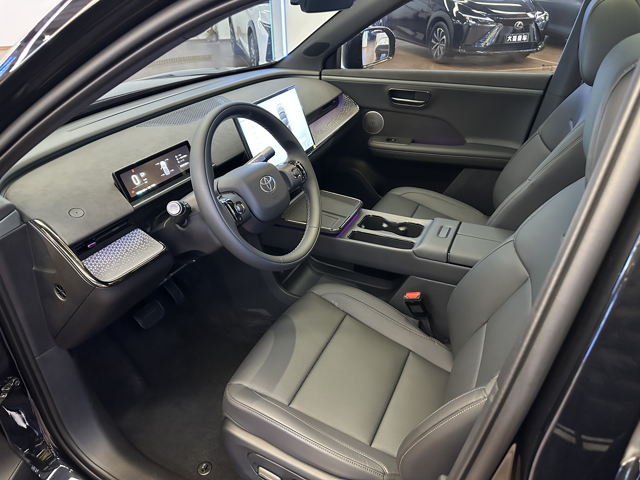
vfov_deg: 56.8
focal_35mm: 24
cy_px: 240
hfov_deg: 71.6
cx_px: 320
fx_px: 444
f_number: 1.78
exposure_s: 1/33
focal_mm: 6.86
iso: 1000
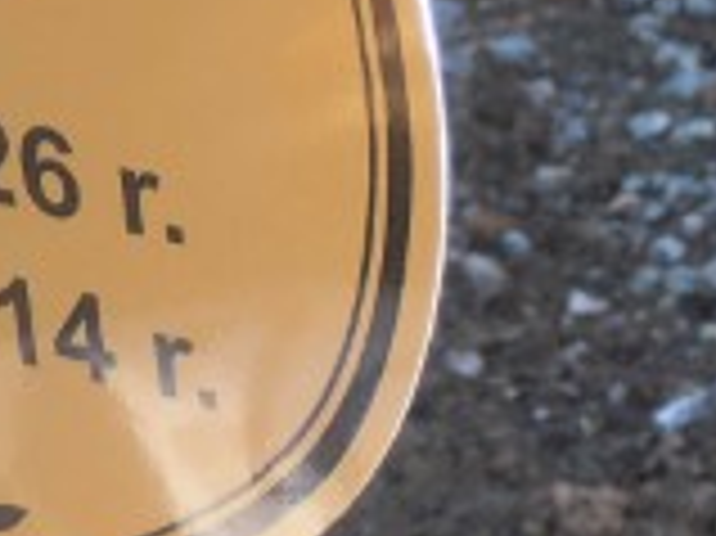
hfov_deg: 4.4
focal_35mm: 447
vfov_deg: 3.3
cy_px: -216
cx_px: -171
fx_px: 9239
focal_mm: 19.64
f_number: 5.5
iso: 125
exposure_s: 1/80
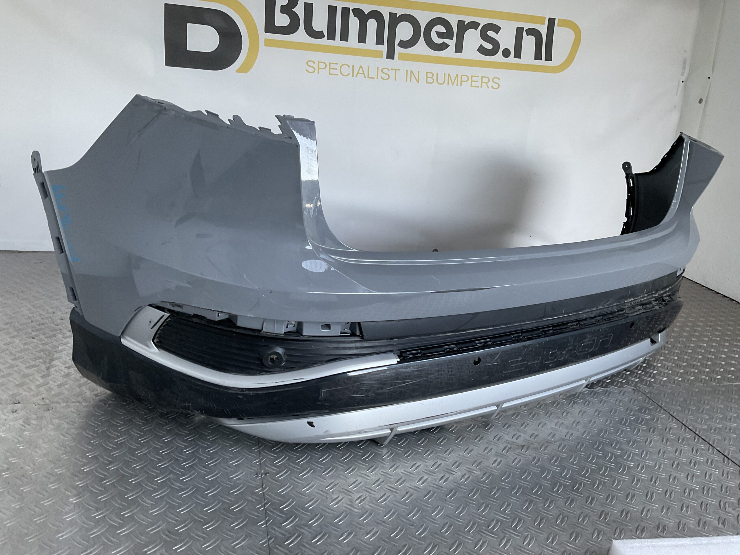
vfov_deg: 48.2
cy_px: 278
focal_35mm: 29
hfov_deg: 61.7
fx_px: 620
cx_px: 370
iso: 80
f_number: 1.8
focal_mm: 3
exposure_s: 1/60
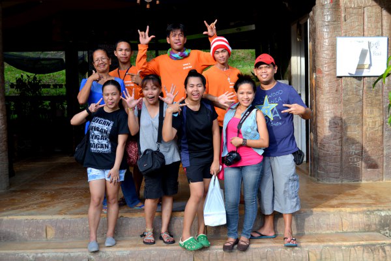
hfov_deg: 41.1
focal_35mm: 48
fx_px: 521
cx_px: 196
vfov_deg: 28.1
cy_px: 130
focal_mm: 32
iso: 100
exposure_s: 1/125
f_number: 5.6
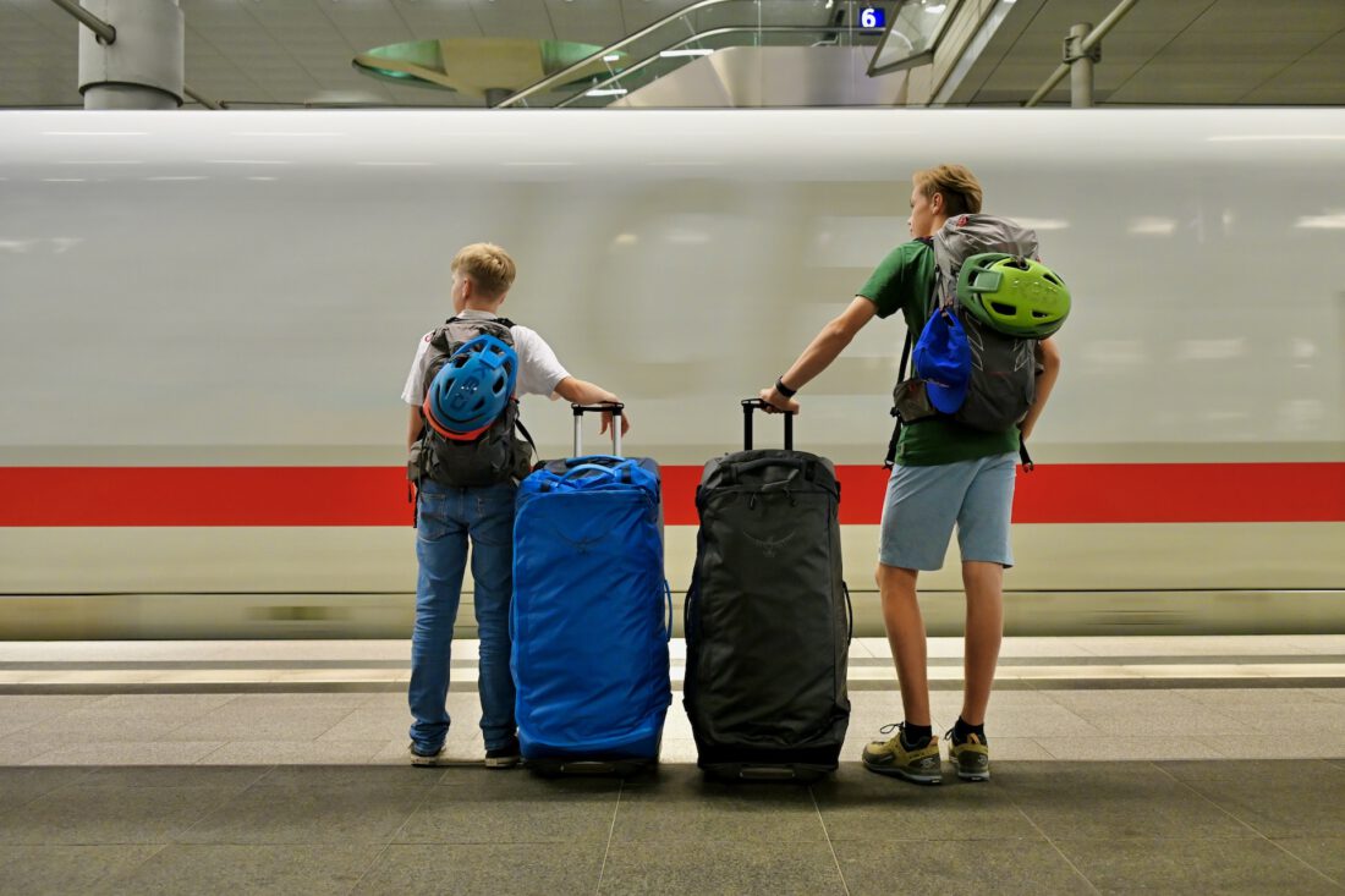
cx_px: 672
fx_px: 1139
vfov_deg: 42.9
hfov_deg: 61.1
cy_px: 448
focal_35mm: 30
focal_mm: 30.5
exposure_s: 1/30
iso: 3200
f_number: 4.5
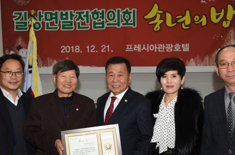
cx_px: 119
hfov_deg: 41.2
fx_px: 313
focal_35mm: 48
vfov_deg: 27.9
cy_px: 86
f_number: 5.6
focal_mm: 32
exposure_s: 1/60
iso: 320
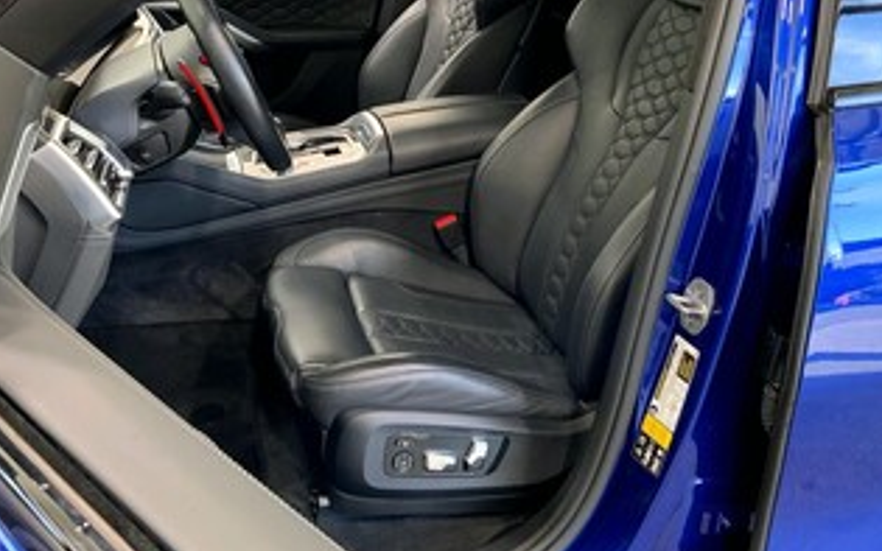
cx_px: 409
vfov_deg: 30.9
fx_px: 986
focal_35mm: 41
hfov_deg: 48.2
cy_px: 169
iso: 64
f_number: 1.8
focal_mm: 3
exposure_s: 1/83
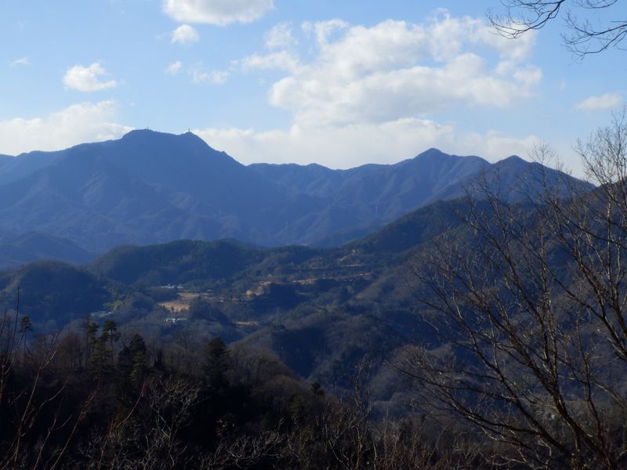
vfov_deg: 16.8
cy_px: 235
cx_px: 314
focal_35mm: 88
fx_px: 1594
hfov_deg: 22.3
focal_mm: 15.5
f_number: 13
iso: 125
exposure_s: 1/160
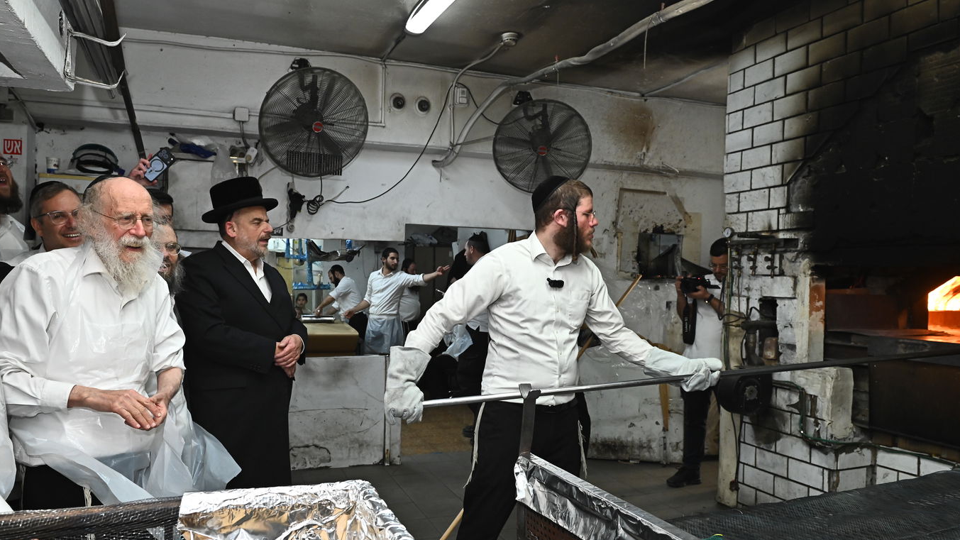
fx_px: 662
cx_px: 468
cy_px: 291
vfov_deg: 44.3
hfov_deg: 71.9
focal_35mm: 26
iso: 2500
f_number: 8
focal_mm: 24
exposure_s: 1/200
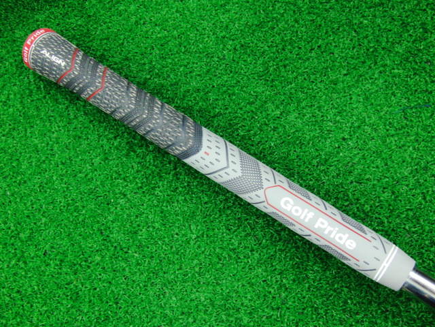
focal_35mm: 37
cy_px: 164
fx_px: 465
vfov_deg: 38.7
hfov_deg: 50.1
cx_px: 218
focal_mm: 6.42
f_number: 3.6
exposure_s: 1/30
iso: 400
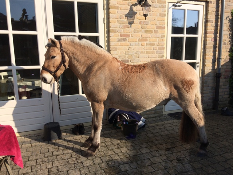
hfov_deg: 61.7
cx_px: 116
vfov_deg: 48.2
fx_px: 195
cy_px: 88
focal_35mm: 29
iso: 32
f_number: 2.2
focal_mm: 4.15
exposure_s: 1/1866
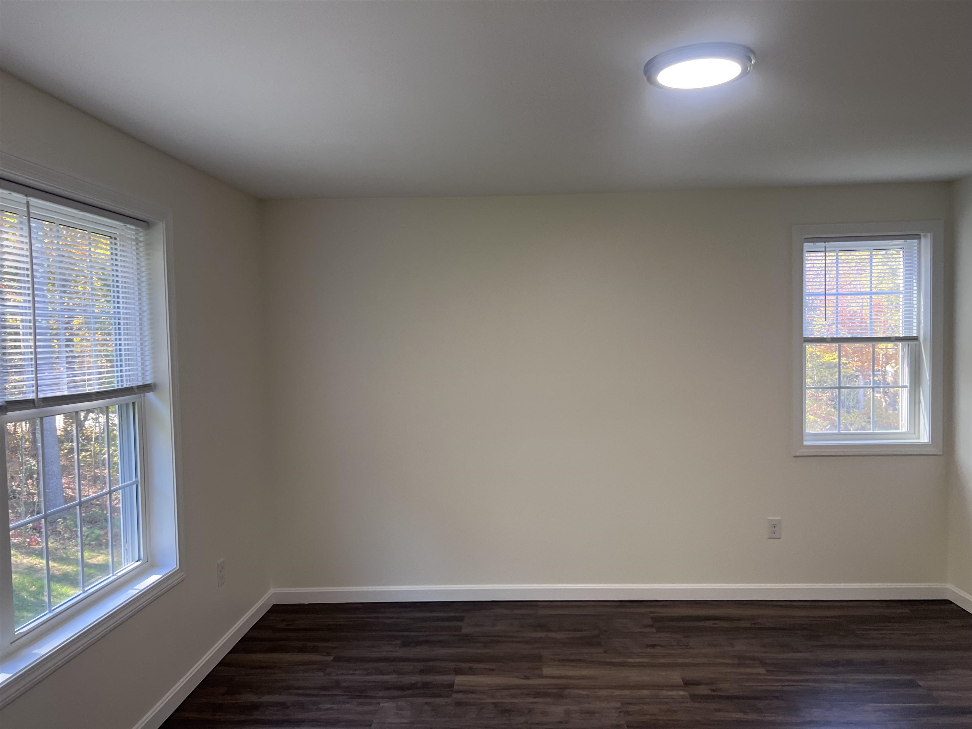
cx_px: 486
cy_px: 364
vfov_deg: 53.1
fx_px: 730
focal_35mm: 26
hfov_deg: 67.3
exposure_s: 1/120
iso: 125
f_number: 1.5
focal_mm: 5.7
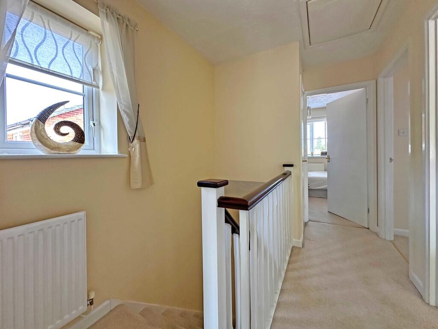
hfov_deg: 102.1
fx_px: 177
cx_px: 219
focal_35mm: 14
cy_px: 164
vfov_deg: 85.7
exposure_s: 1/99
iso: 200
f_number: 2.2
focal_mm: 2.22
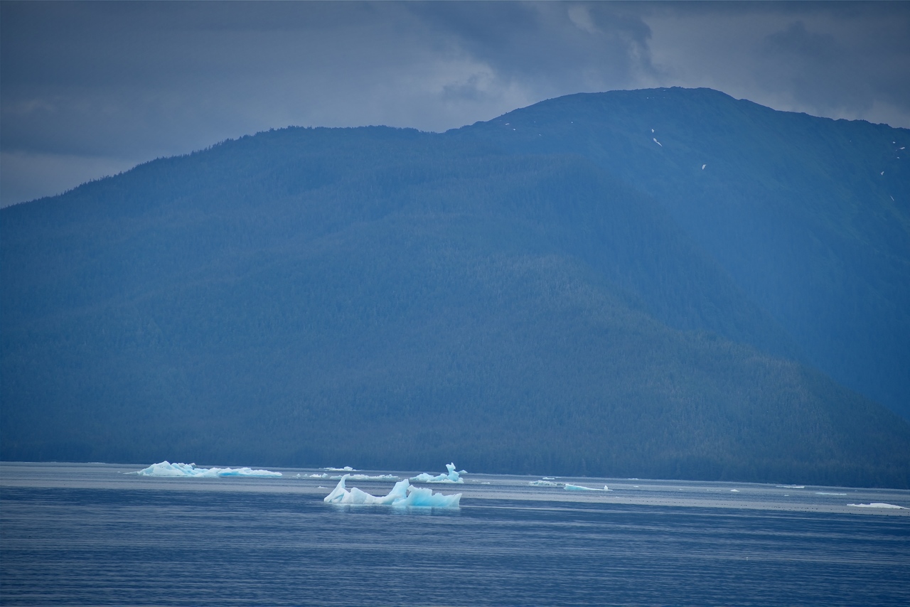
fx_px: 7585
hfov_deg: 6.9
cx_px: 455
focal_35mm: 300
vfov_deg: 4.6
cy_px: 304
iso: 220
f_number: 5.6
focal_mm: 300
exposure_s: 1/640
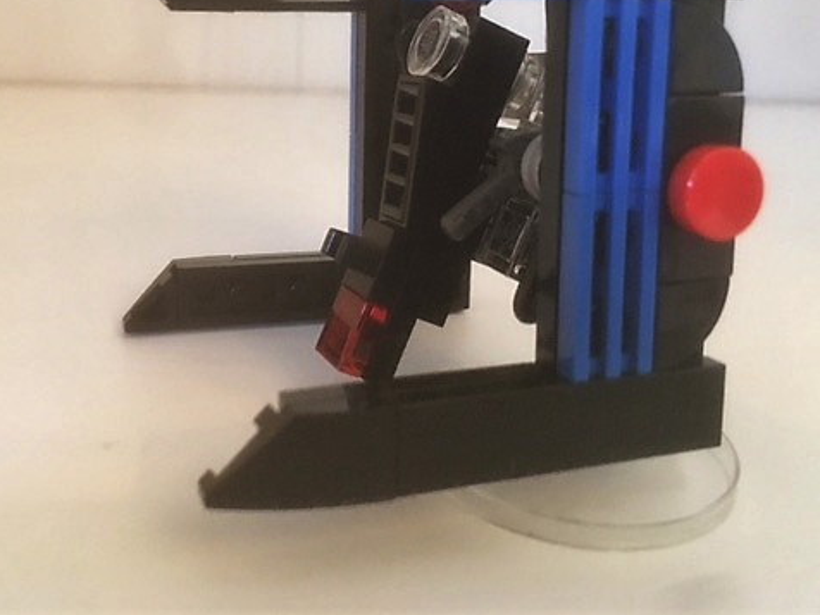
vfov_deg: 36.5
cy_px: 208
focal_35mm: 39
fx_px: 924
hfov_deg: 47.7
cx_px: 351
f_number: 2.2
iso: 160
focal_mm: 4.15
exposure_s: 1/33
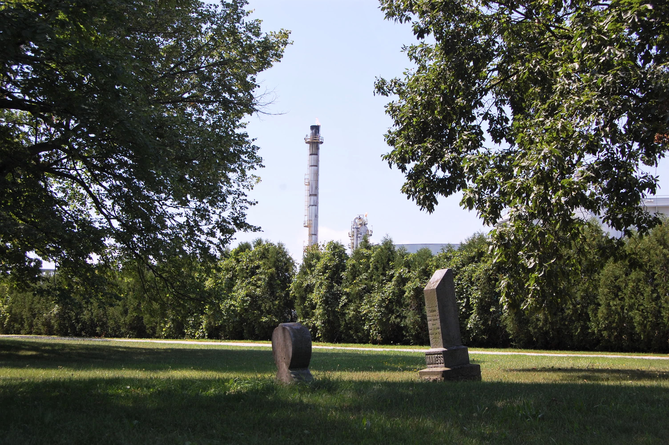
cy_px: 222
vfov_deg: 23.7
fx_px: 1058
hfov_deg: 35.1
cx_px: 334
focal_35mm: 57
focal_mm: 38
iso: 200
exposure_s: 1/320
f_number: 9
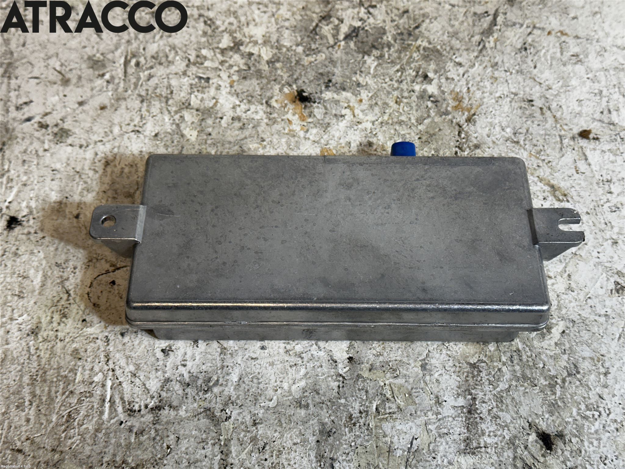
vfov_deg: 30.3
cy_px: 234
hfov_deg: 39.7
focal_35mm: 48
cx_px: 312
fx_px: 867
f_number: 1.78
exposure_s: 1/100
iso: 125
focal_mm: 6.86
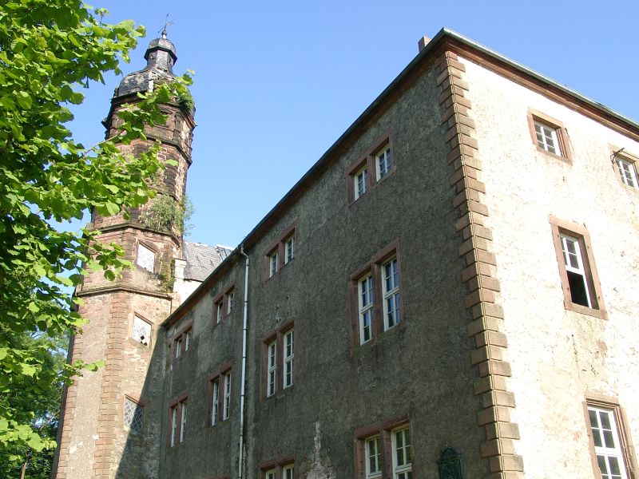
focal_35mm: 34
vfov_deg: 41.8
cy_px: 240
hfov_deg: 54.0
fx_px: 628
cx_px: 320
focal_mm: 7.13
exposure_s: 1/254
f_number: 4
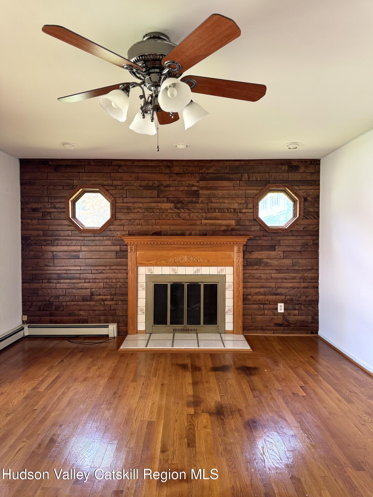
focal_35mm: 24
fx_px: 345
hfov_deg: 56.8
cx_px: 186
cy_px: 248
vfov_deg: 71.6
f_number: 1.78
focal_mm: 6.76
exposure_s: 1/63
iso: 200
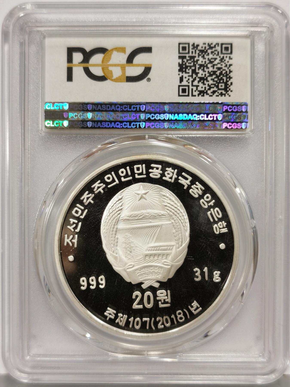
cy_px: 194
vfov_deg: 35.5
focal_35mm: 54
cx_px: 145
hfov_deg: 27.0
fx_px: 603
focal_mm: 5.56
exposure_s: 1/100
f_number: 16
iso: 80
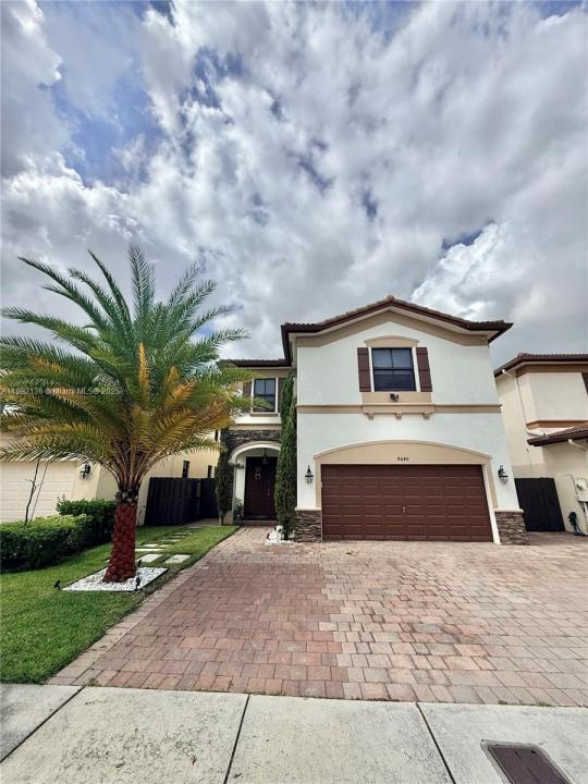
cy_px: 392
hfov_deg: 85.7
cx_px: 294
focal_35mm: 14
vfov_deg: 102.1
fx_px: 317
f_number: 2.2
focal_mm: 2.22
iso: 50
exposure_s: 1/4425
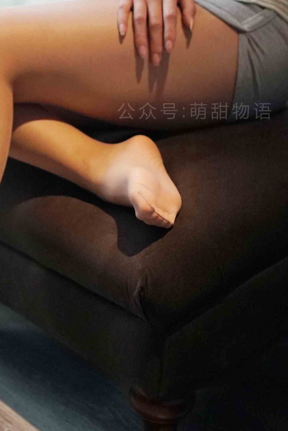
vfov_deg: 18.8
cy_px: 95
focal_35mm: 108
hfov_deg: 12.5
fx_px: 1294
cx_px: -19
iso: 4000
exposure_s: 1/2000
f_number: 2
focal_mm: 50
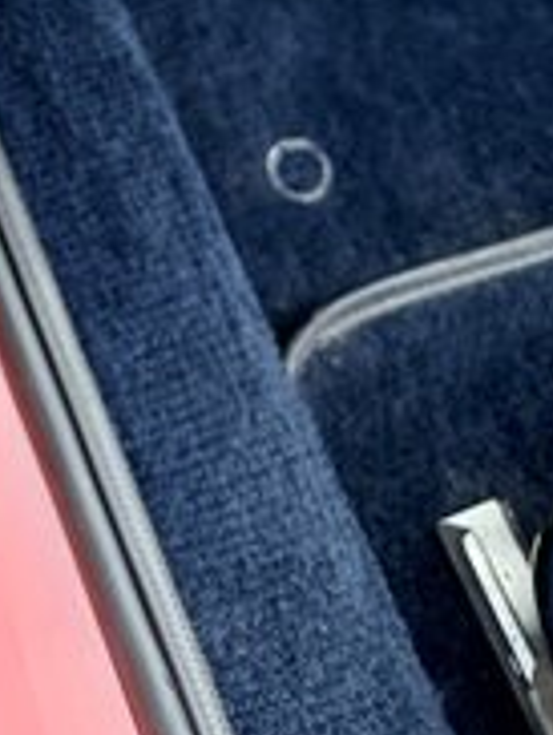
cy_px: -424
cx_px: -250
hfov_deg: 17.1
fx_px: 1679
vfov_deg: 20.4
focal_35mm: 79
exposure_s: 1/140
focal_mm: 6.76
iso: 160
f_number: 1.78
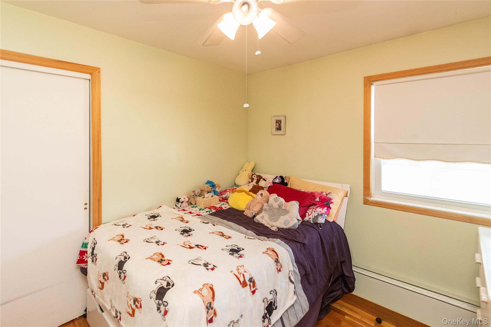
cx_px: 246
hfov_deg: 100.4
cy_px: 164
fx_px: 205
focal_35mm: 15
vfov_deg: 77.3
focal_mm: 10
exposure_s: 1/60
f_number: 5.6
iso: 2200
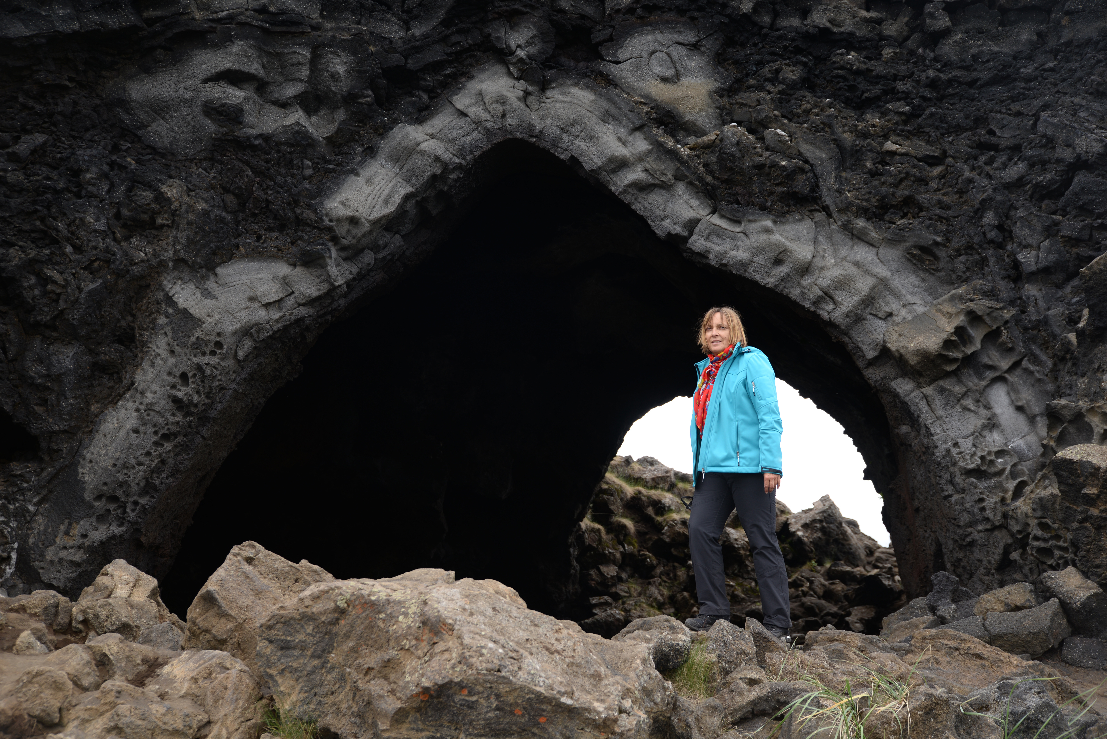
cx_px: 554
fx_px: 1600
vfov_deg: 26.0
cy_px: 370
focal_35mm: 52
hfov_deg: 38.2
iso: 100
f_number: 4
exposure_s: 1/125
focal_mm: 52
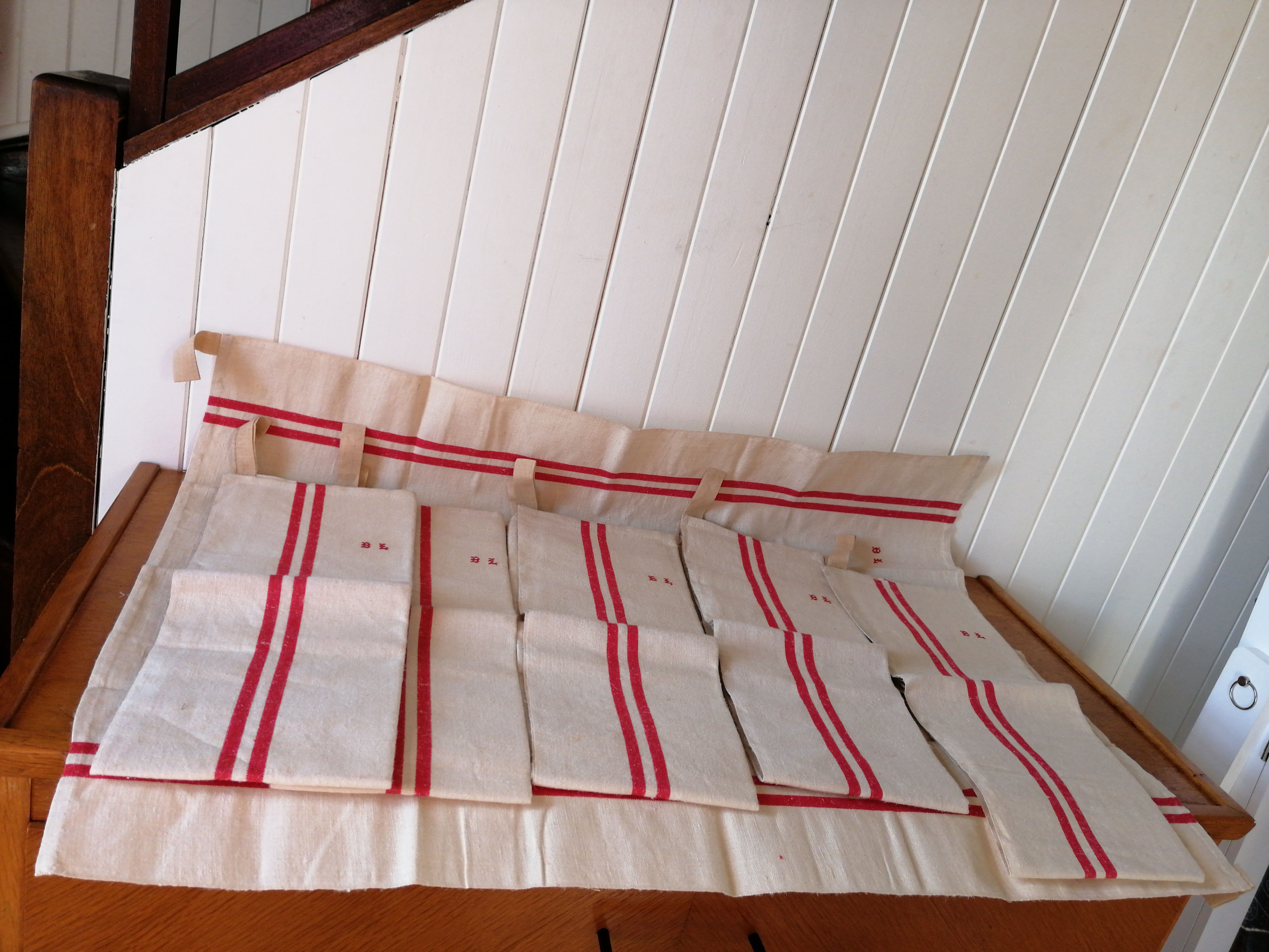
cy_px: 476
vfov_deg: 51.4
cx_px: 634
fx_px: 990
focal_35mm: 27
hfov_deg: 65.3
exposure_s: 1/50
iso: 100
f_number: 1.8
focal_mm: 3.95
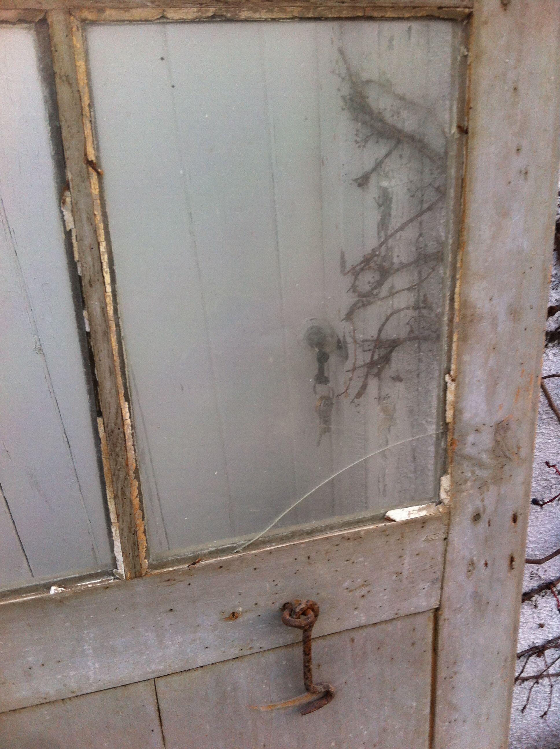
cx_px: 280
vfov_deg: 52.7
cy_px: 374
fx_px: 757
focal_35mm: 35
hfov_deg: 40.6
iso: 80
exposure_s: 1/15
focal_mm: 3.85
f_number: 2.8
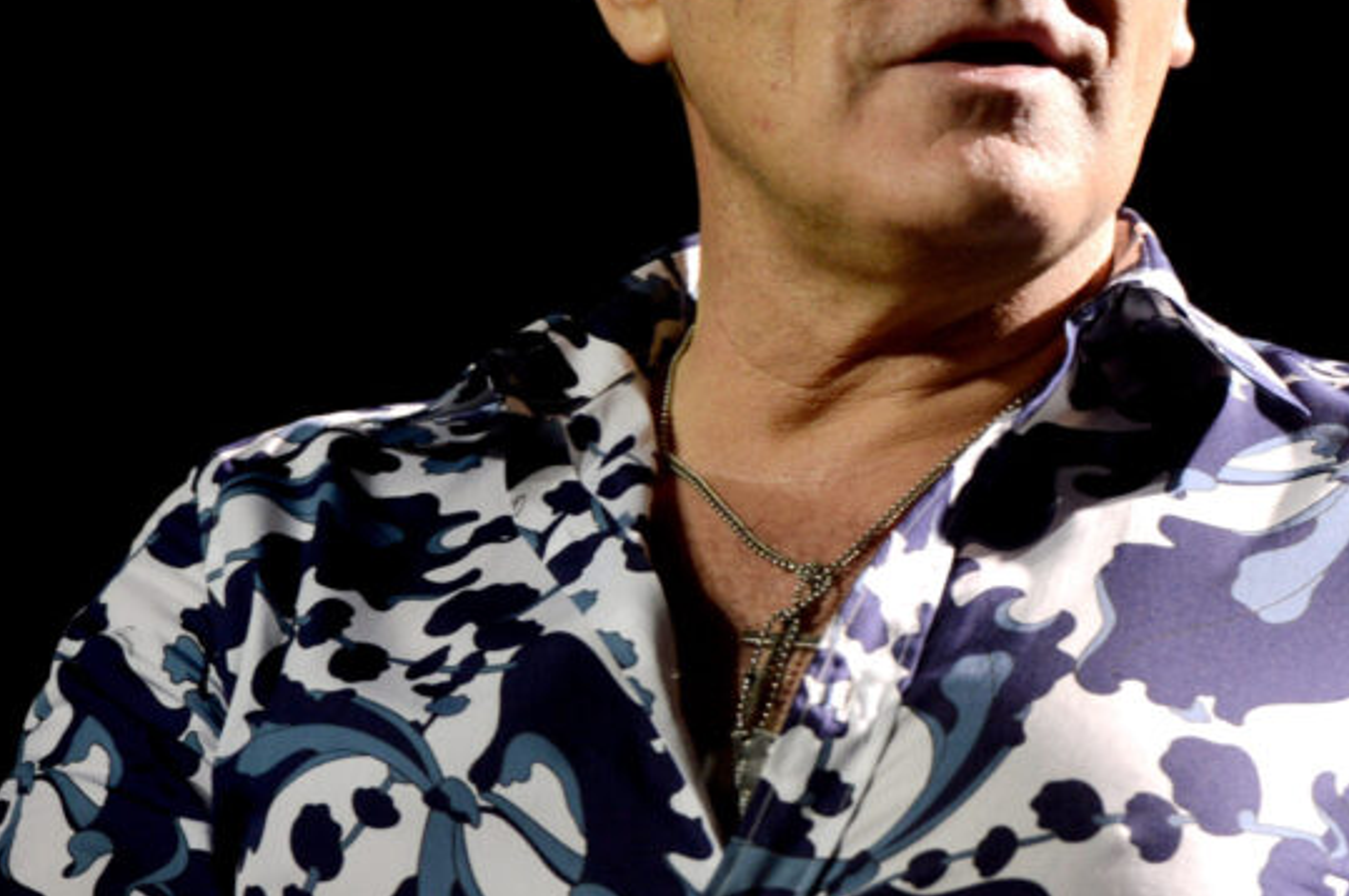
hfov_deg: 5.4
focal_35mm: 380
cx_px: 1111
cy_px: 273
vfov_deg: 3.6
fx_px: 14222
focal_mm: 200
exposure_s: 1/320
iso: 1600
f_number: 4.5
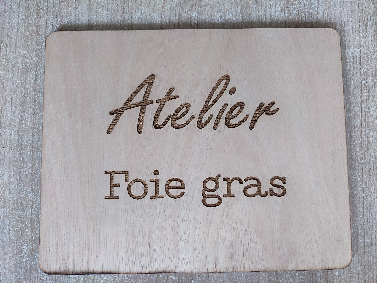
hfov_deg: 69.4
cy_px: 142
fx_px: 272
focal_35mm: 25
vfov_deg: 54.9
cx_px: 188
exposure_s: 1/20
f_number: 1.9
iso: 925
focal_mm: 6.04
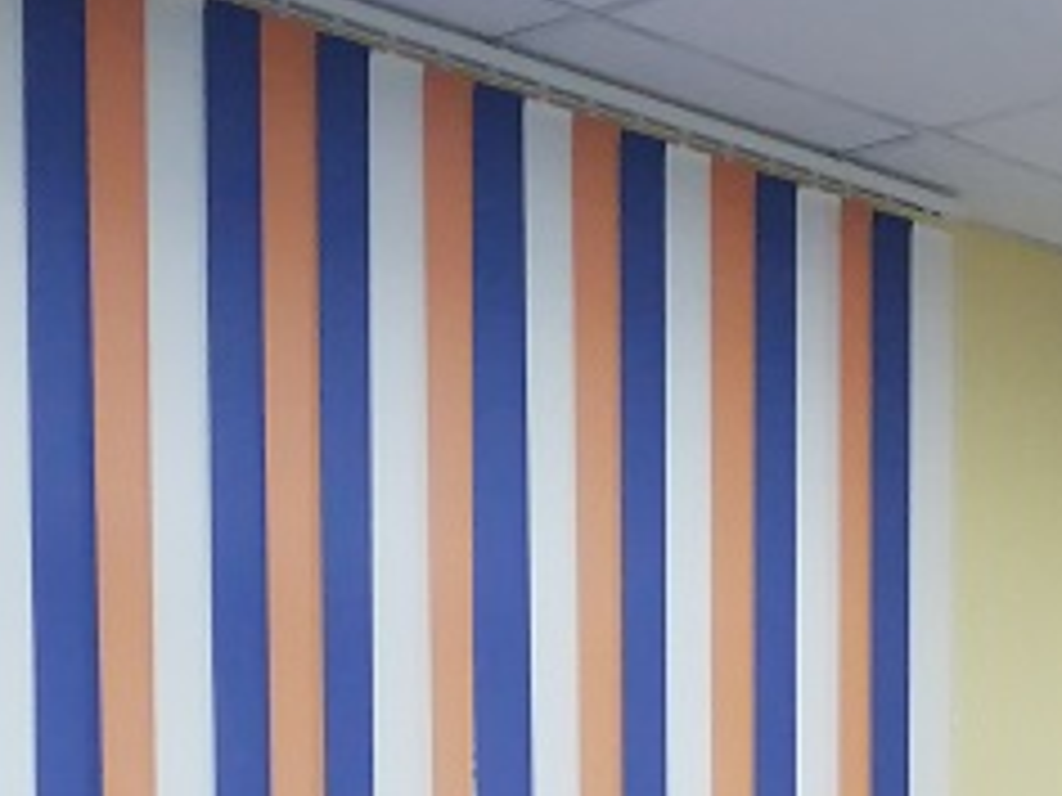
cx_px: 1382
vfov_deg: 11.5
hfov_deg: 16.0
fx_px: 3589
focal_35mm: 117
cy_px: 1565
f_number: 1.8
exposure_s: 1/100
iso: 160
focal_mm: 3.96
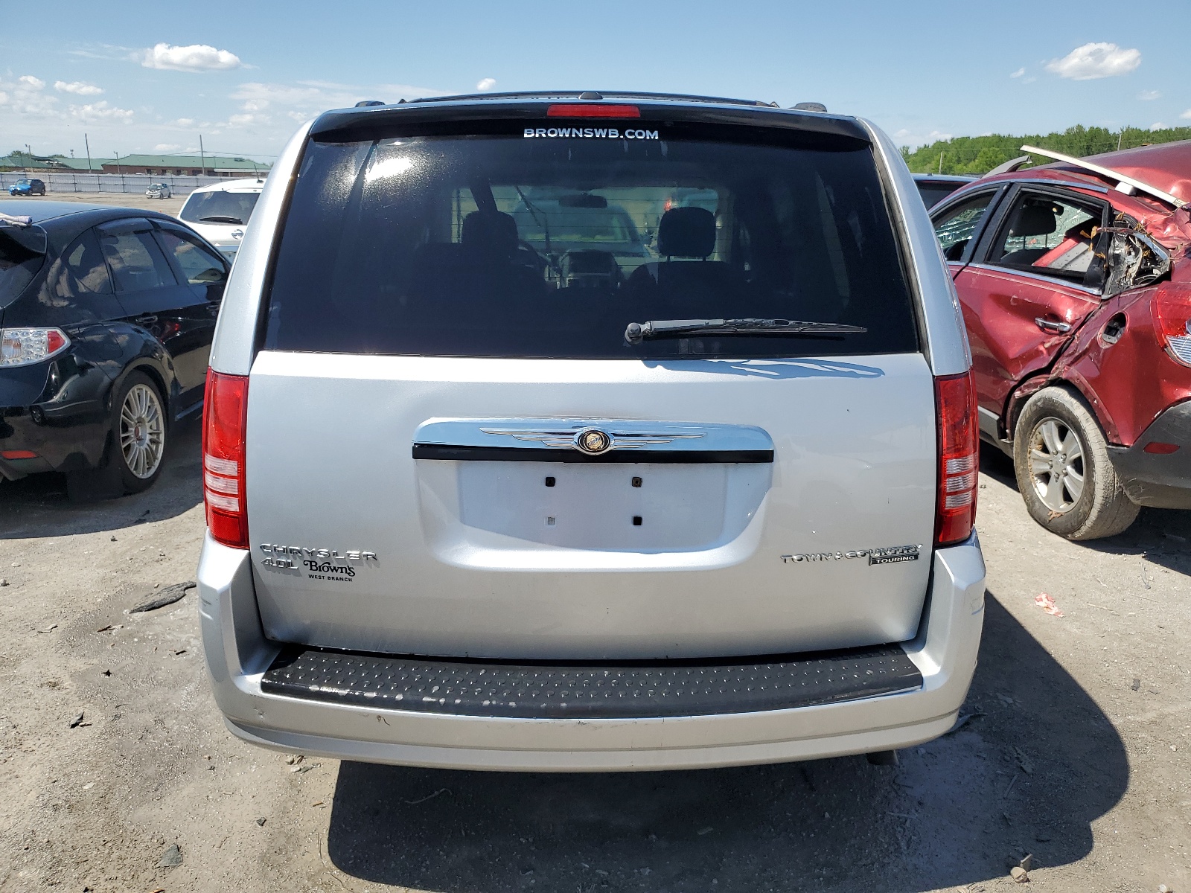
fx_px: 895
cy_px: 446
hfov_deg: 67.3
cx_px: 596
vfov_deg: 53.1
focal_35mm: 26
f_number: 1.5
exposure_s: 1/3333
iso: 50
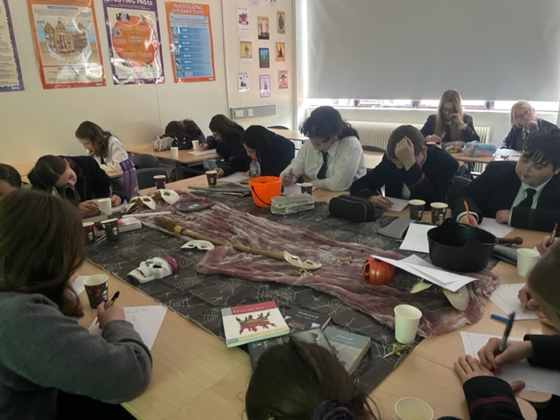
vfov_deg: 53.1
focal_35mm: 26
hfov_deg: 67.3
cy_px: 210
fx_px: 421
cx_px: 280
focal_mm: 4.2
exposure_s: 1/30
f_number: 1.6
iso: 640
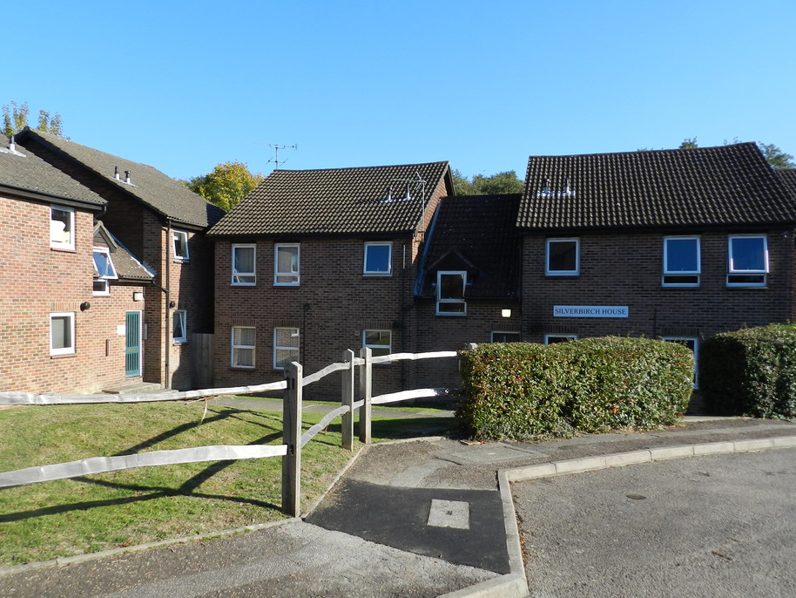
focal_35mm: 28
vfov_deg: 49.8
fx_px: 644
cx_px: 354
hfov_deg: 63.3
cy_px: 312
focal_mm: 4.5
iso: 160
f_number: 3.5
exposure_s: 1/800
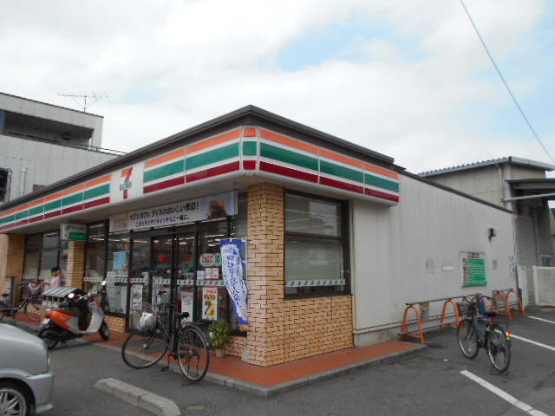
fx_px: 417
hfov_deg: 67.3
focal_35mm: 26
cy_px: 208
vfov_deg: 53.1
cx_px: 278
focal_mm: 4.6
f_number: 3.2
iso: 80
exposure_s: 1/800
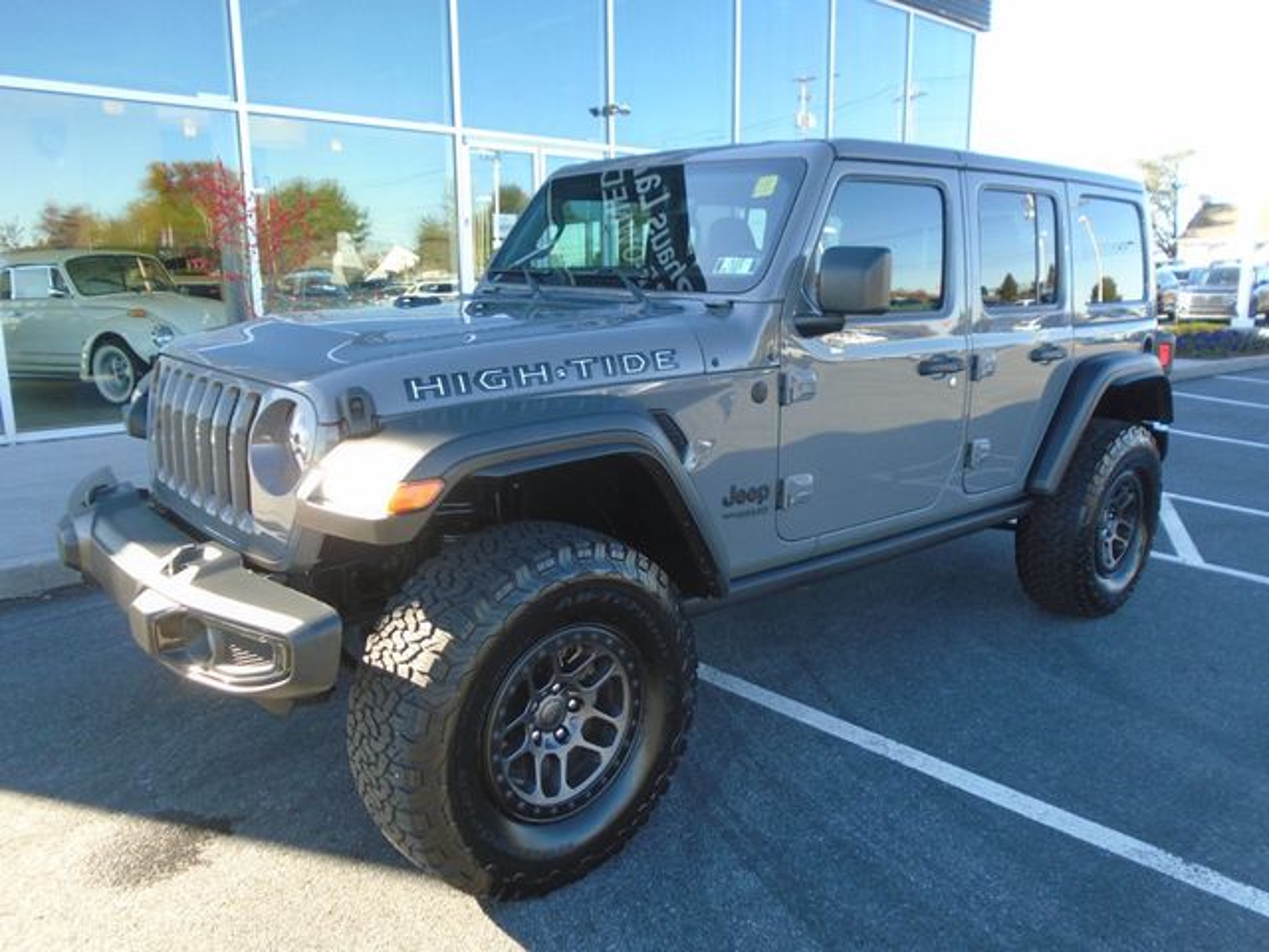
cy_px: 476
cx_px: 634
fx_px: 953
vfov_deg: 53.1
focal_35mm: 26
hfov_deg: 67.3
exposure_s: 1/125
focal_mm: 4.6
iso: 100
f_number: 3.2
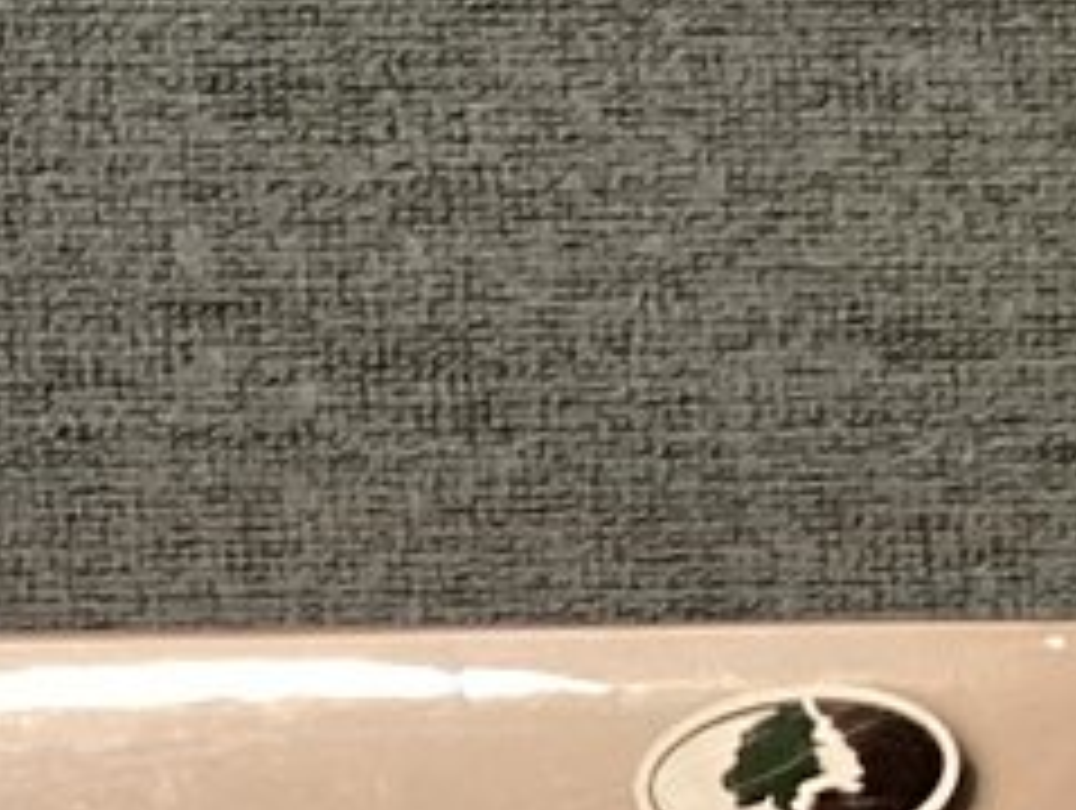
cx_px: -1821
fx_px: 6102
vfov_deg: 7.3
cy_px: 1721
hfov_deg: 8.8
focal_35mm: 196
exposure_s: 1/60
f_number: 2.4
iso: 250
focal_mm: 3.3
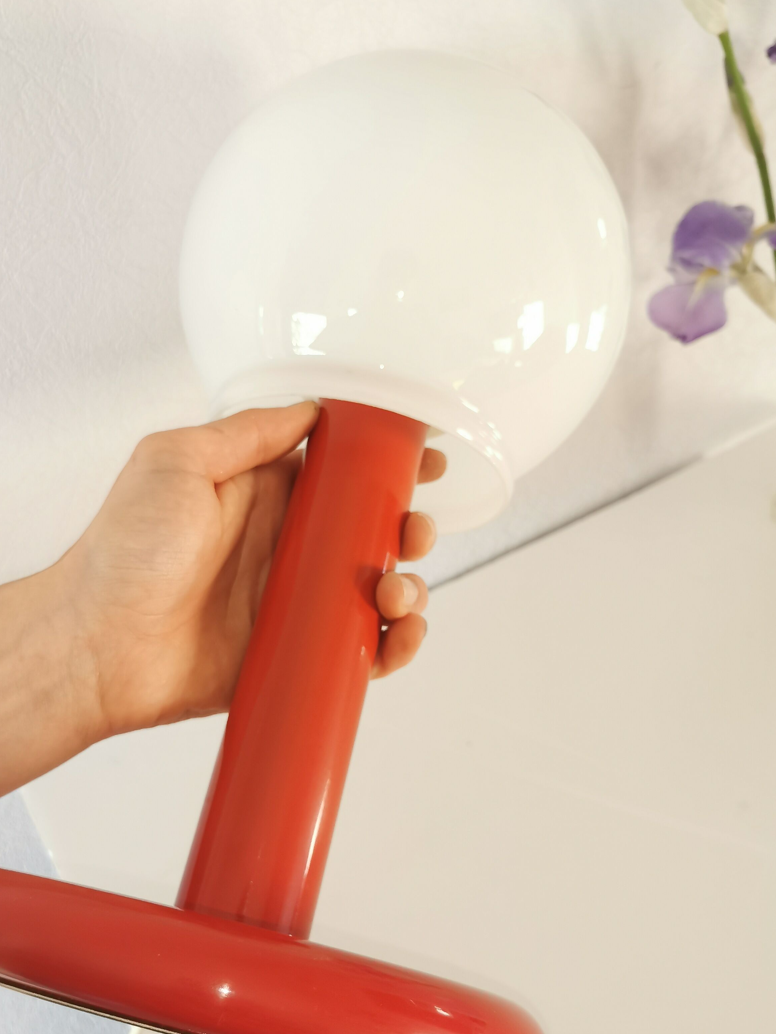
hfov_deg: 42.8
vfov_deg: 55.3
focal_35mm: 33
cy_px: 558
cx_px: 326
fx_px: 986
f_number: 1.8
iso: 160
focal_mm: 5.58
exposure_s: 1/100
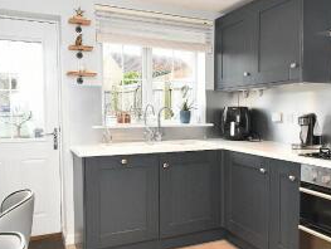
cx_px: 180
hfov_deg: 54.0
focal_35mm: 34
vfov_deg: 42.0
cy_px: 129
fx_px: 324
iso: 1600
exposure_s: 1/125
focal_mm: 13
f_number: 4
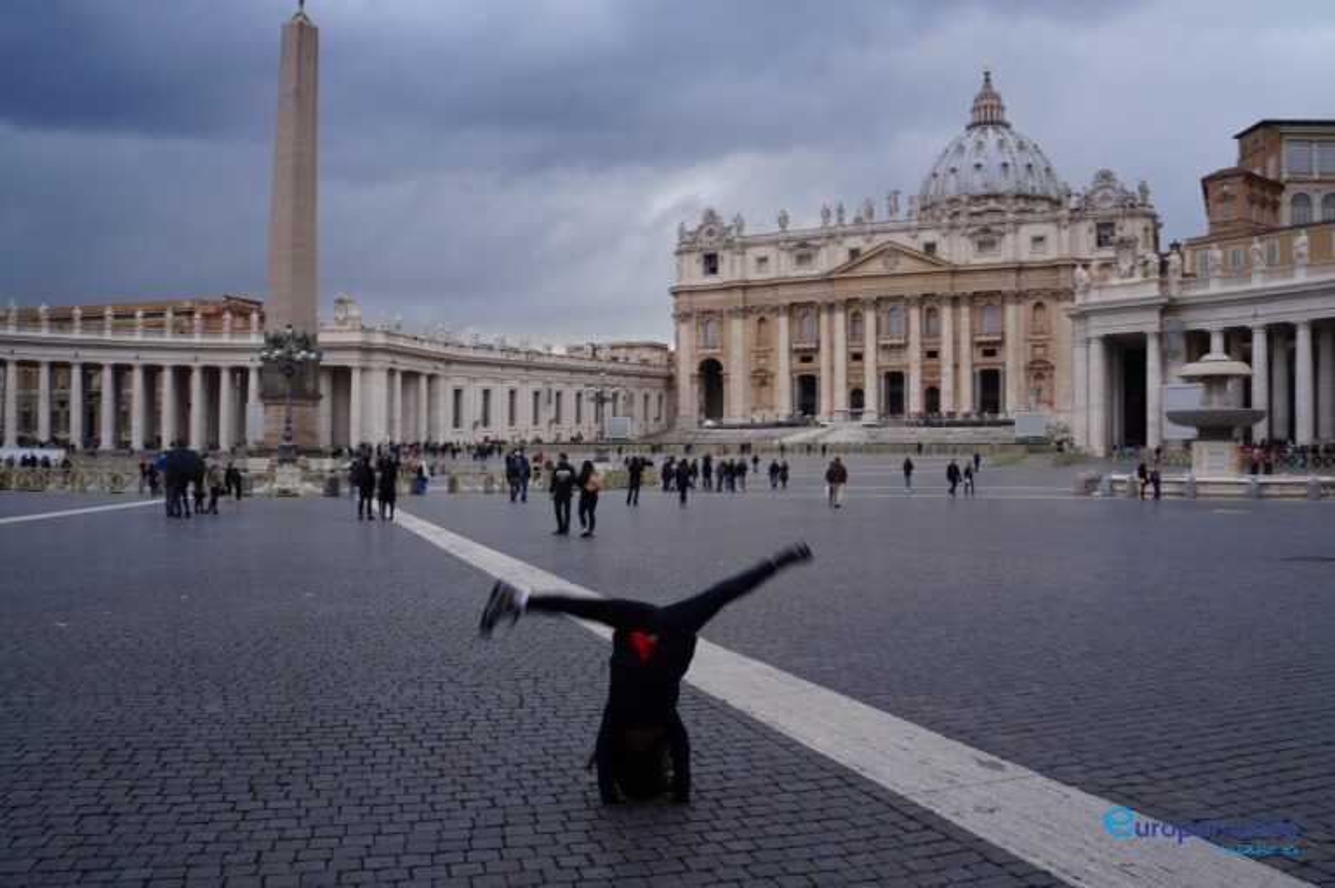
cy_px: 444
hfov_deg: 67.4
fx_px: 1001
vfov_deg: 47.9
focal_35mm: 27
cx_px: 668
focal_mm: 18
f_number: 11
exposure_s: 1/80
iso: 100
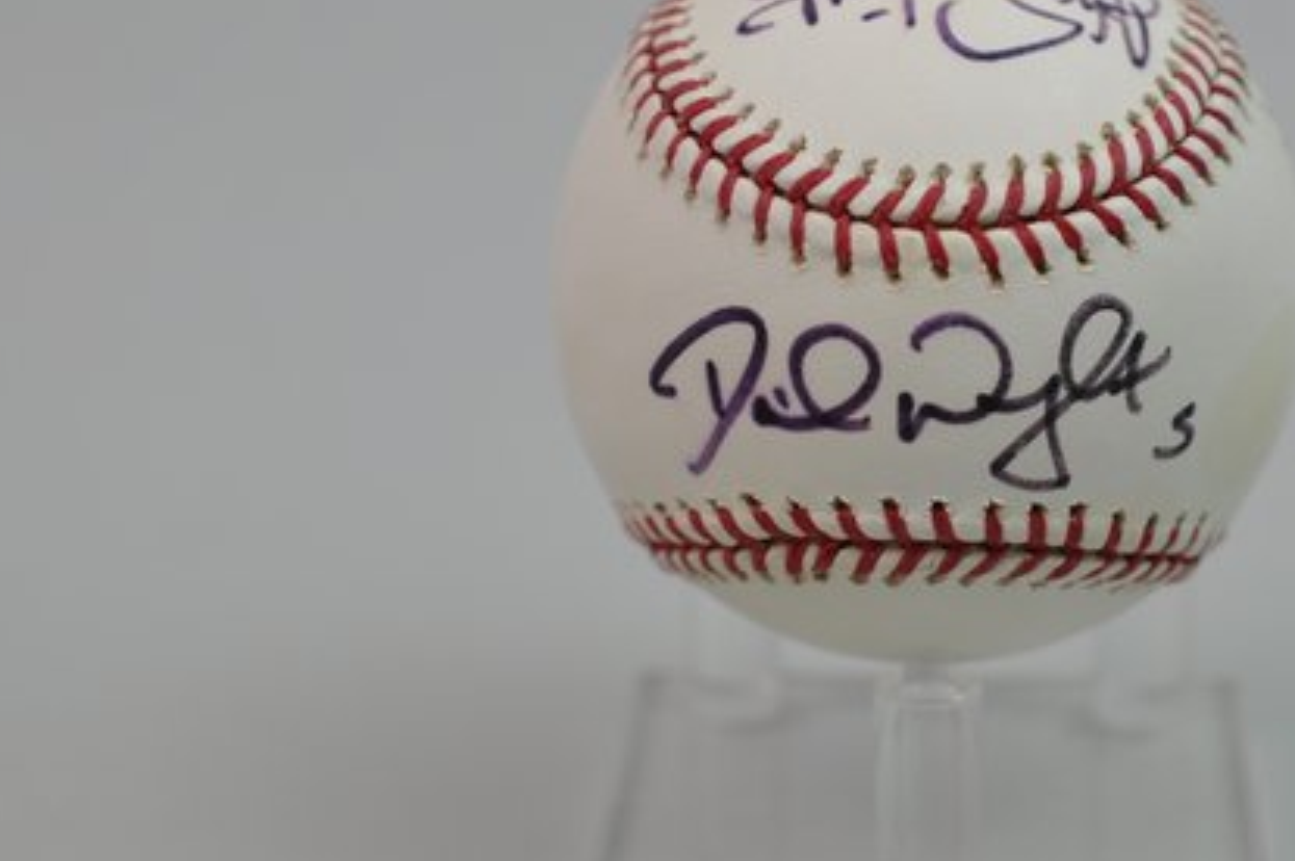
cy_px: 360
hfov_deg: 19.7
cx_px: 911
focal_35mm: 103
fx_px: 3702
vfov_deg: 13.3
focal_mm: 40
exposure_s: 1/80
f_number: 4.5
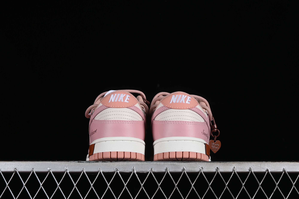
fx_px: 623
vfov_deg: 18.2
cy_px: 100
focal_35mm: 75
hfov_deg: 27.0
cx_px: 150
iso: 160
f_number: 8
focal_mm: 50
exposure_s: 1/80
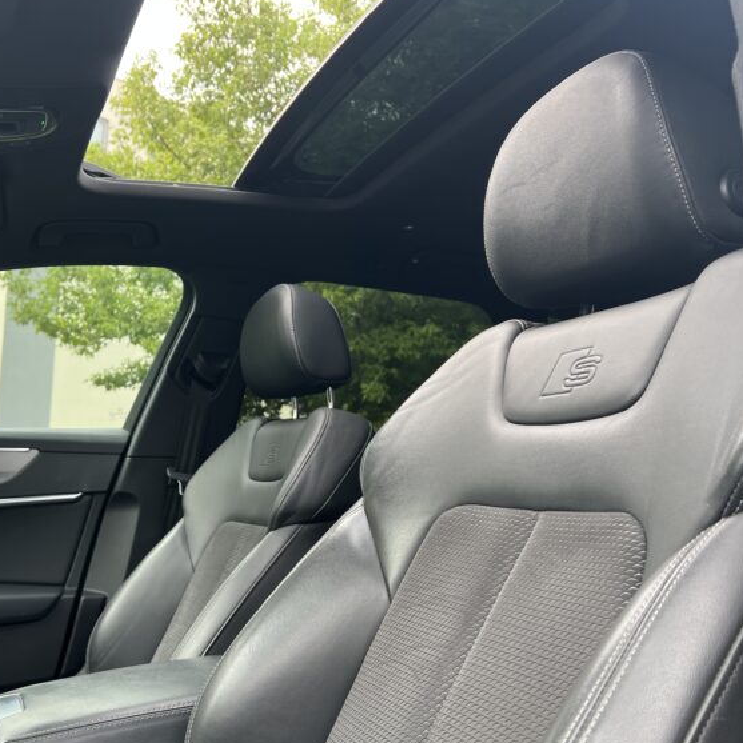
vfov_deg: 49.7
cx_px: 280
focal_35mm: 33
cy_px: 361
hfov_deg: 49.3
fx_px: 801
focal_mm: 5.7
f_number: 1.5
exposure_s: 1/282
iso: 50
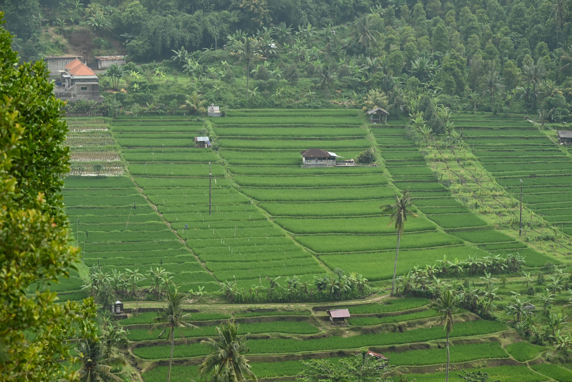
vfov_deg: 14.4
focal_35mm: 95
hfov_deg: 21.5
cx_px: 286
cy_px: 191
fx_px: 1510
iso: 1000
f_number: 8
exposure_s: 1/640
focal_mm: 95
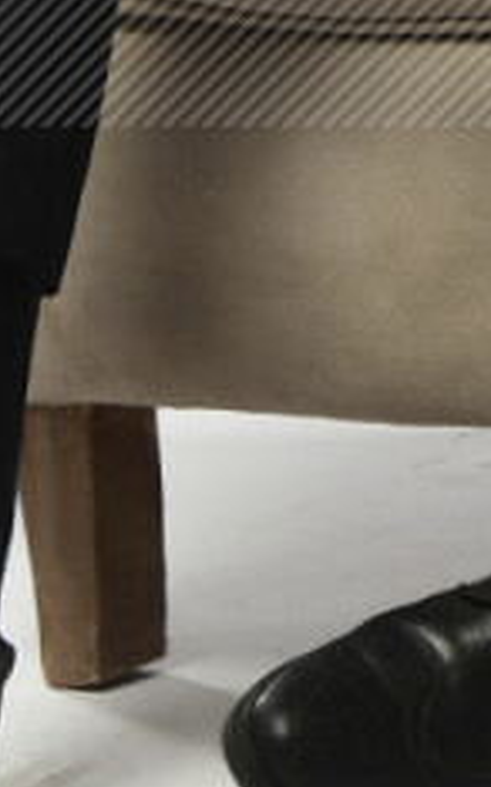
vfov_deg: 9.7
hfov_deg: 6.2
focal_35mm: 209
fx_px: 4480
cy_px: -451
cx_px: 659
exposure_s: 1/125
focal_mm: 40
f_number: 5.6
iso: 400
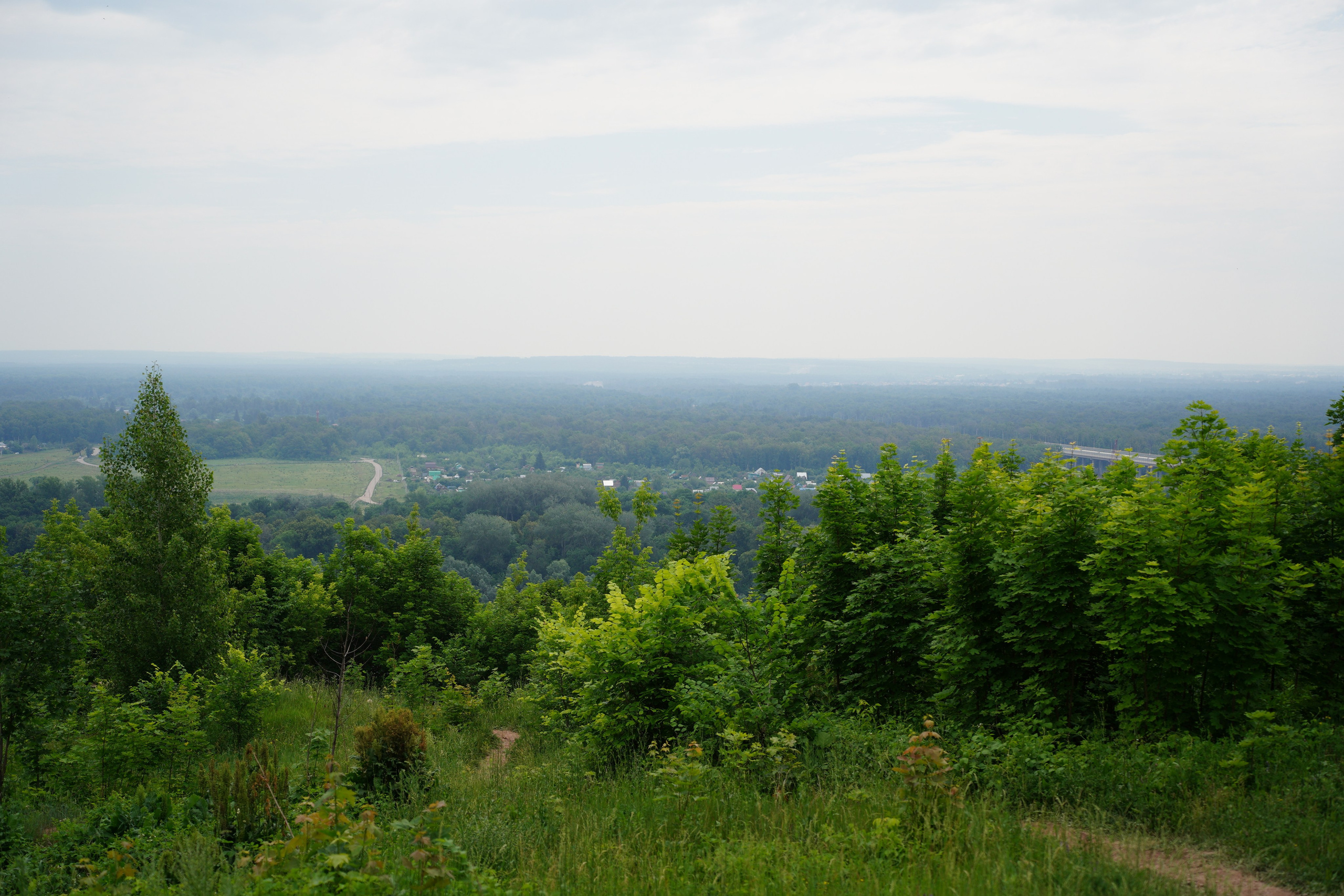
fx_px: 1680
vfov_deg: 29.9
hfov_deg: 43.6
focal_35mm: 45
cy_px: 448
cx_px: 672
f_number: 2.8
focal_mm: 45
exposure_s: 1/2500
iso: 200
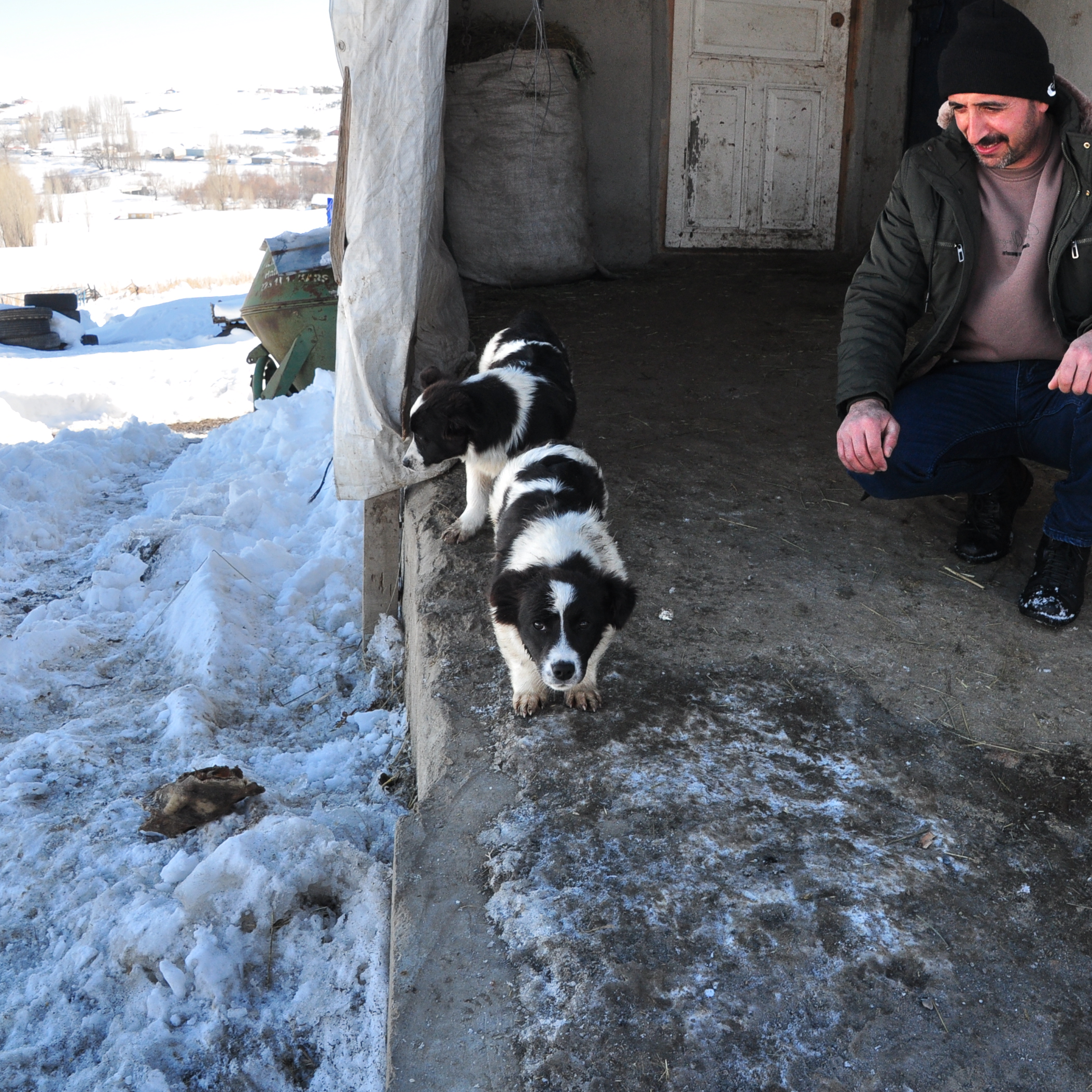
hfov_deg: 46.4
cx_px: 734
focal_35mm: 35
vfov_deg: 47.2
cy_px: 546
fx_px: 1249
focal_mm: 18
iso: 400
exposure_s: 1/400
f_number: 10
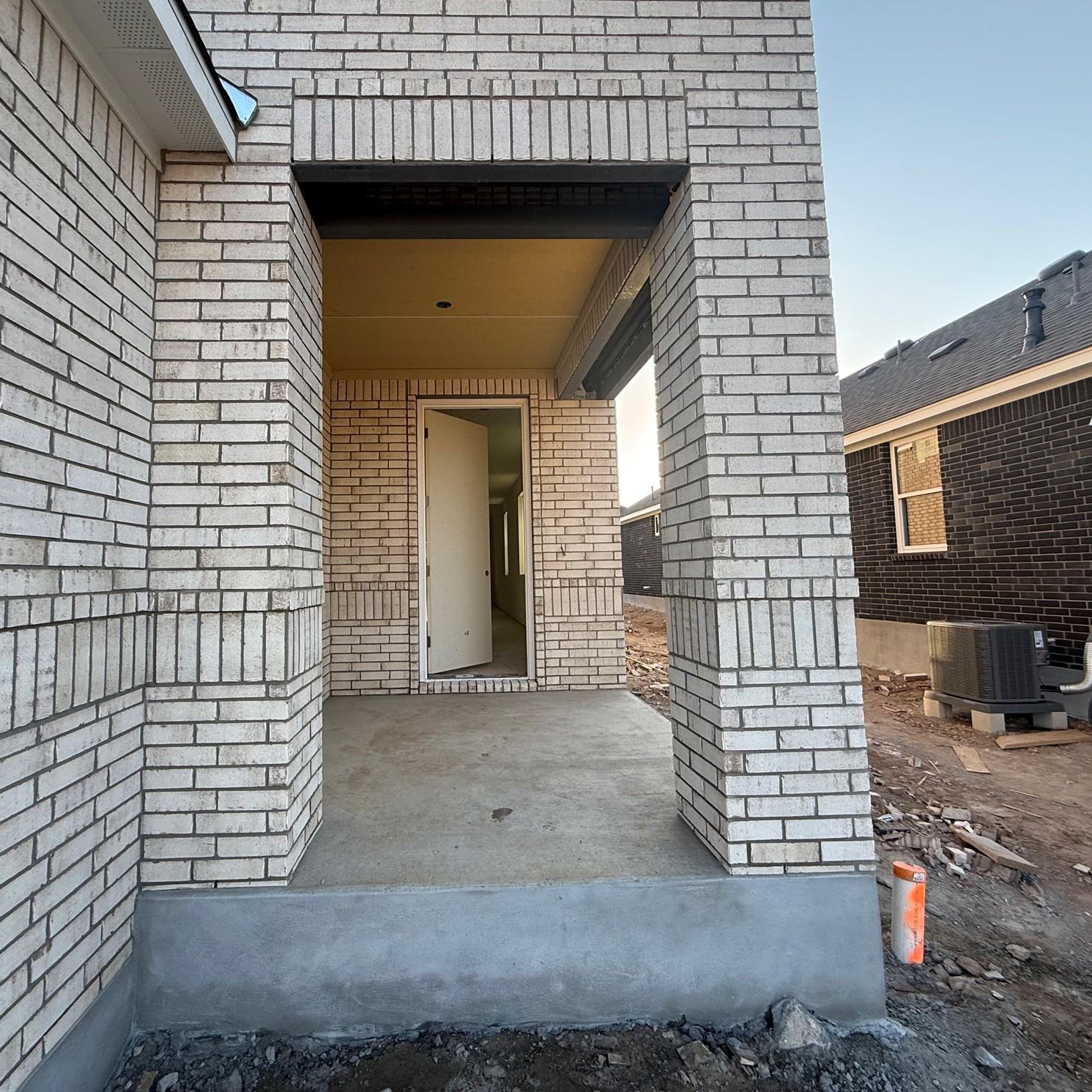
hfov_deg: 83.6
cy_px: 530
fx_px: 607
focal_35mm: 17
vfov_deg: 83.9
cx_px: 482
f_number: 2.2
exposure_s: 1/370
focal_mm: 2.22
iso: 64
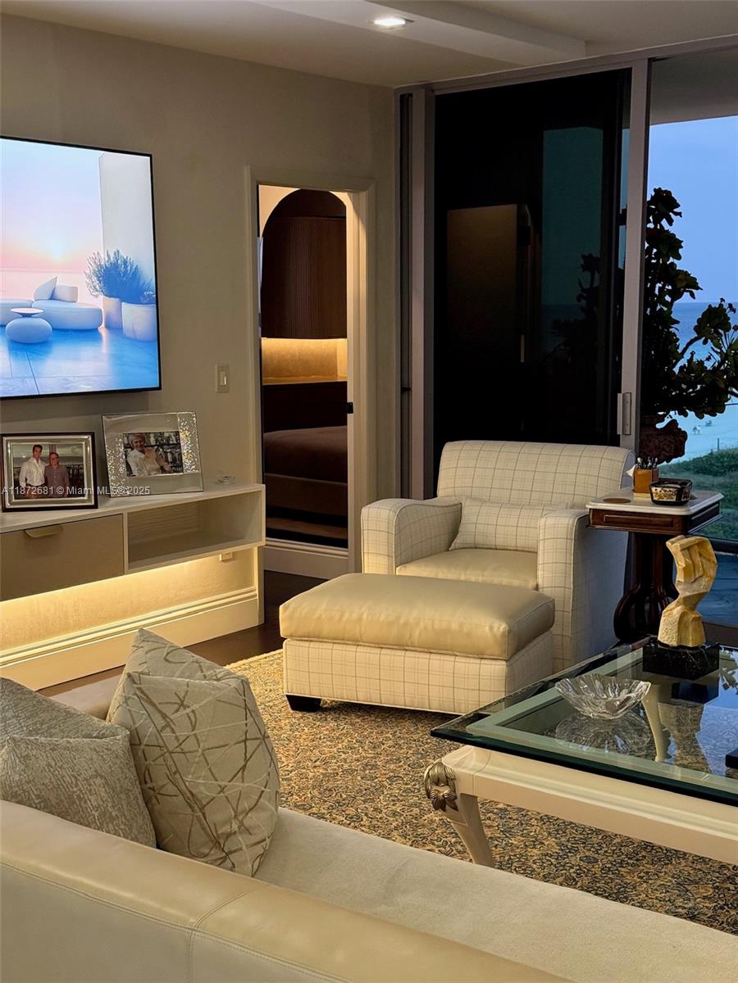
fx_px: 1364
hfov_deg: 30.3
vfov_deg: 39.7
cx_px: 369
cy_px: 492
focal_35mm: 48
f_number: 1.78
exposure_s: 1/25
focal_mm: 6.76
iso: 500
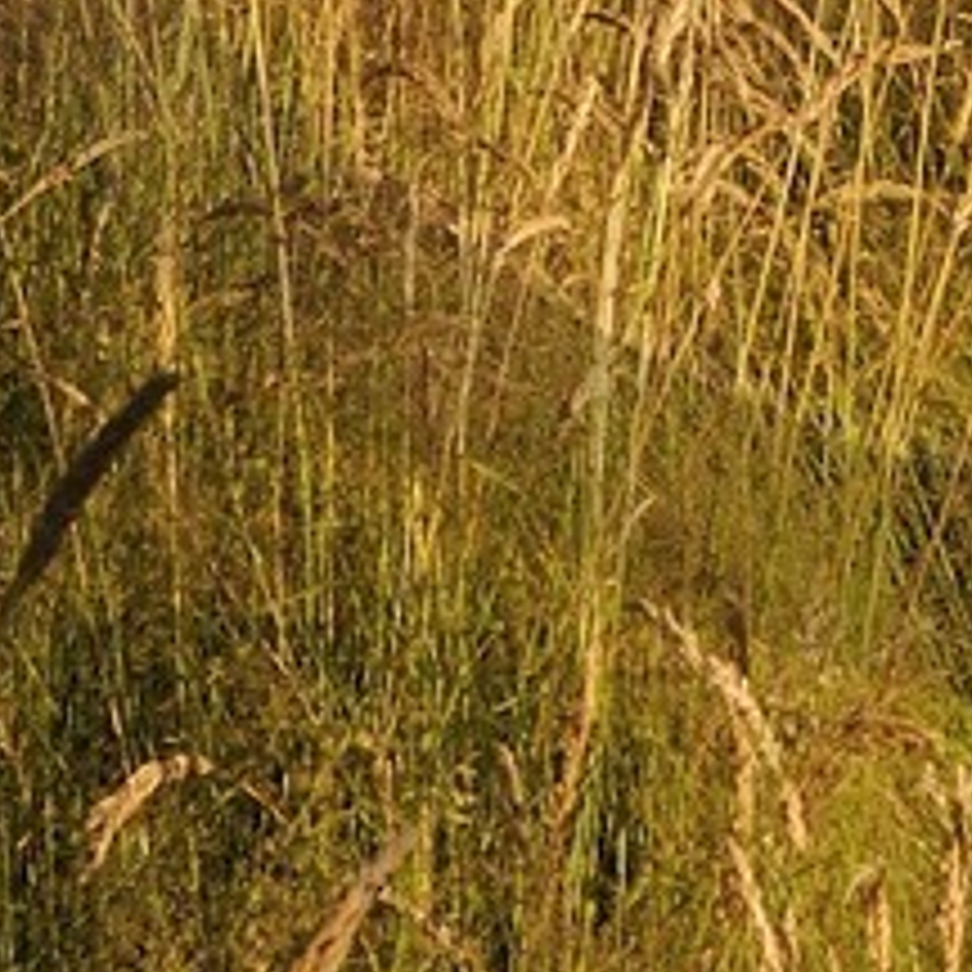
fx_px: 5782
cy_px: -1125
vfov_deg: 8.9
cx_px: 1386
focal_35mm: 182
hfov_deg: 9.4
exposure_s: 1/125
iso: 200
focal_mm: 29
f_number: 14
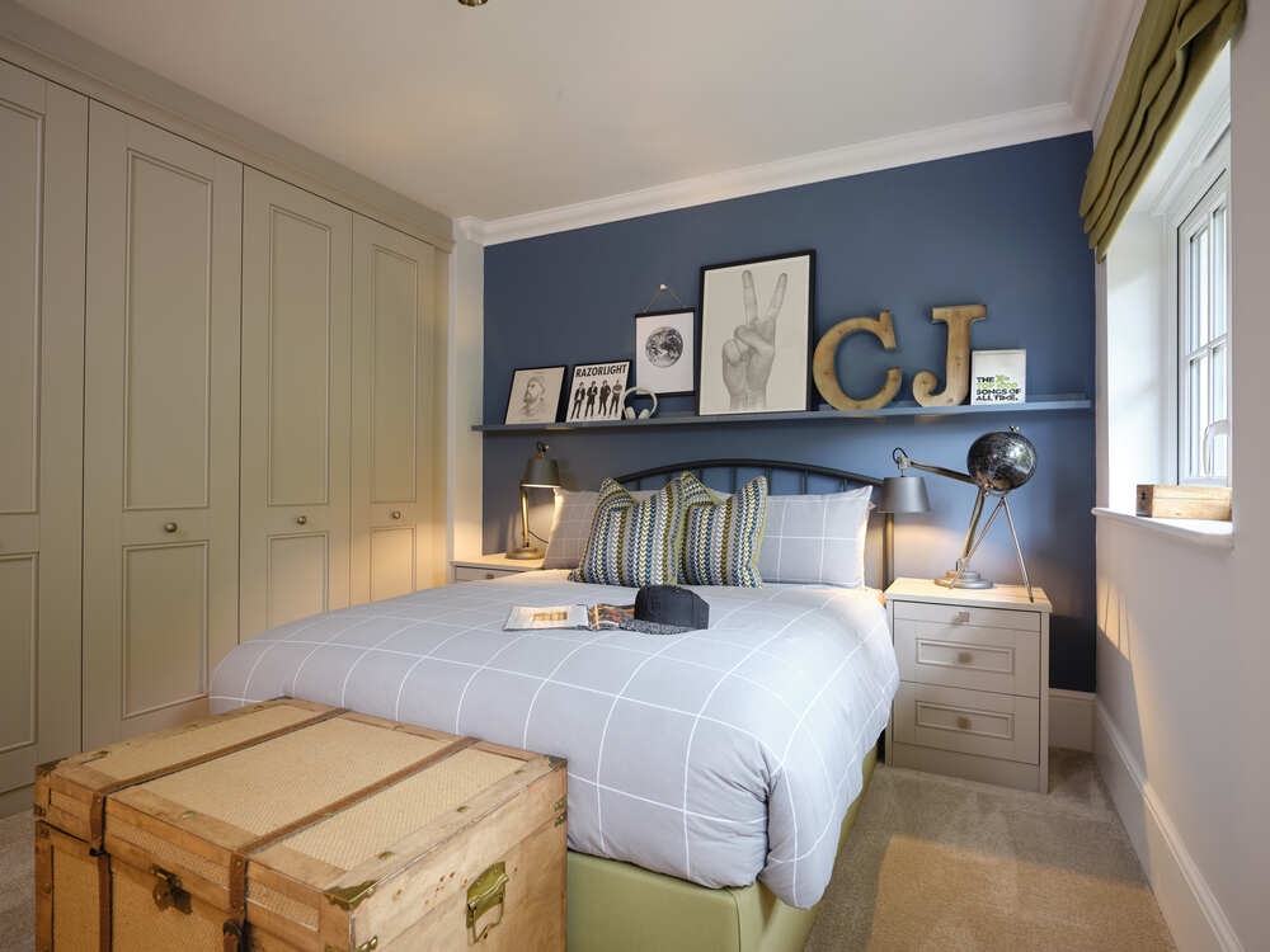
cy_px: 476
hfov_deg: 87.8
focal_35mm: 18
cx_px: 635
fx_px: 660
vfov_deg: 71.6
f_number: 7.1
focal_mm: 23
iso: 200
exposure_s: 1
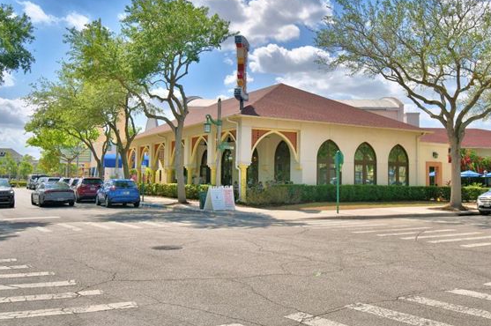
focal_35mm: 38
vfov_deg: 35.0
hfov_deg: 50.7
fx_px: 518
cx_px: 271
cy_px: 151
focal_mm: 20
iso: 100
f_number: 5.6
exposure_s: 1/1250
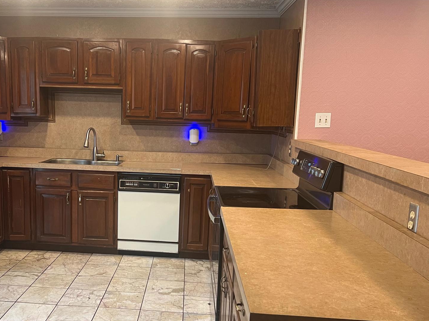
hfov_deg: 49.4
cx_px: 150
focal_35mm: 37
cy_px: 196
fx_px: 459
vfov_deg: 38.5
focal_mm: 5.7
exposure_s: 1/60
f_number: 1.5
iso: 125
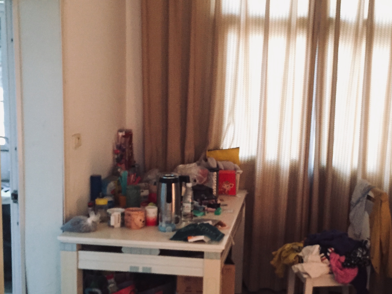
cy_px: 176
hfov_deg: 35.9
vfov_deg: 27.5
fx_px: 600
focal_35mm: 53
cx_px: 257
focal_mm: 4.15
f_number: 2.2
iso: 250
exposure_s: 1/20
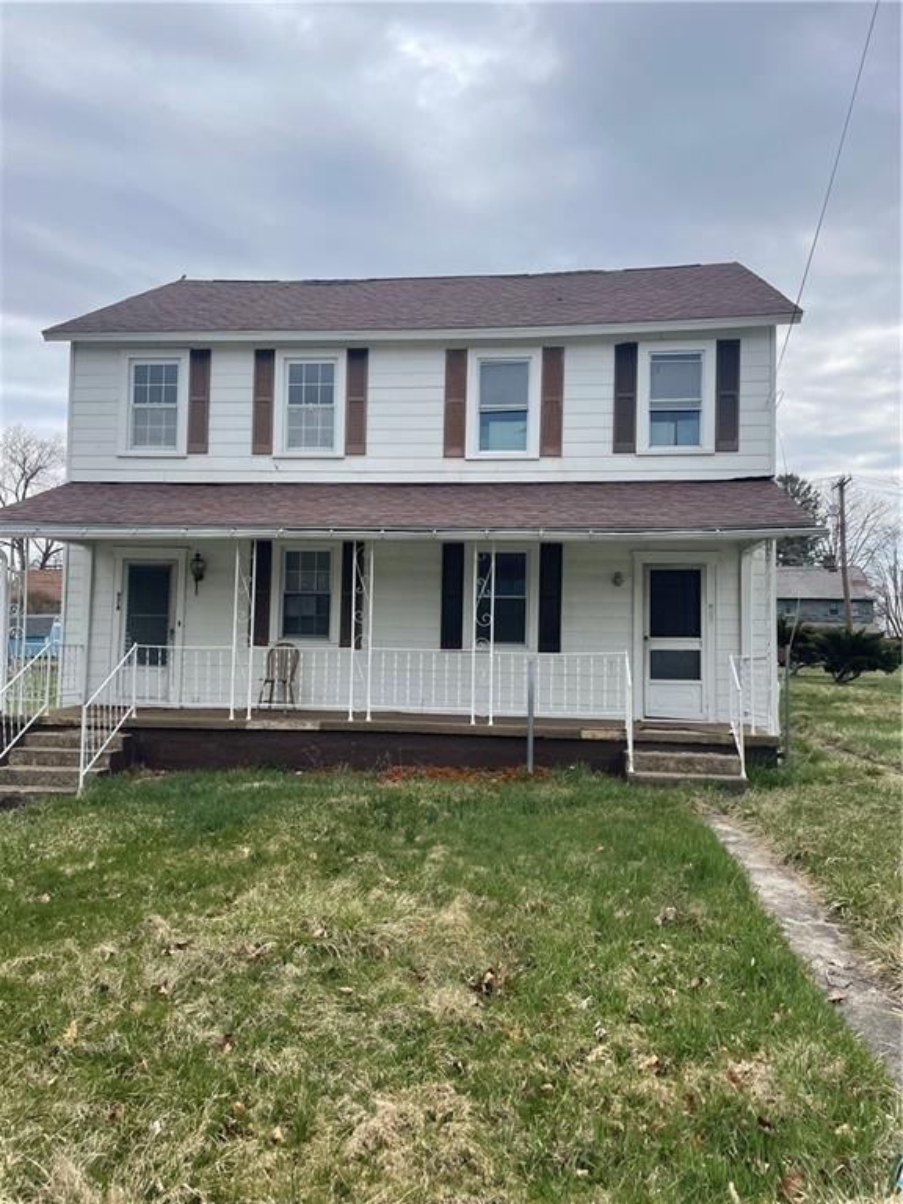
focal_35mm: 26
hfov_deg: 53.1
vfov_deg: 67.3
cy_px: 602
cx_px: 452
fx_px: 904
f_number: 1.6
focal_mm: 4.2
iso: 32
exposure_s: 1/1531
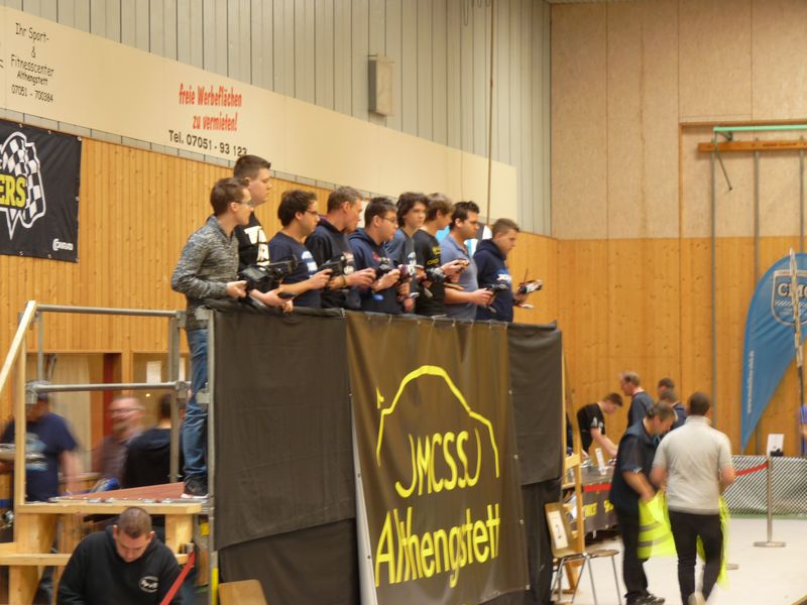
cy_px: 302
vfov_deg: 14.1
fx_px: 2448
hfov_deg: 18.7
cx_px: 404
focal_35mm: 105
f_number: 3.6
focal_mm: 18.7
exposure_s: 1/5
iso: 100
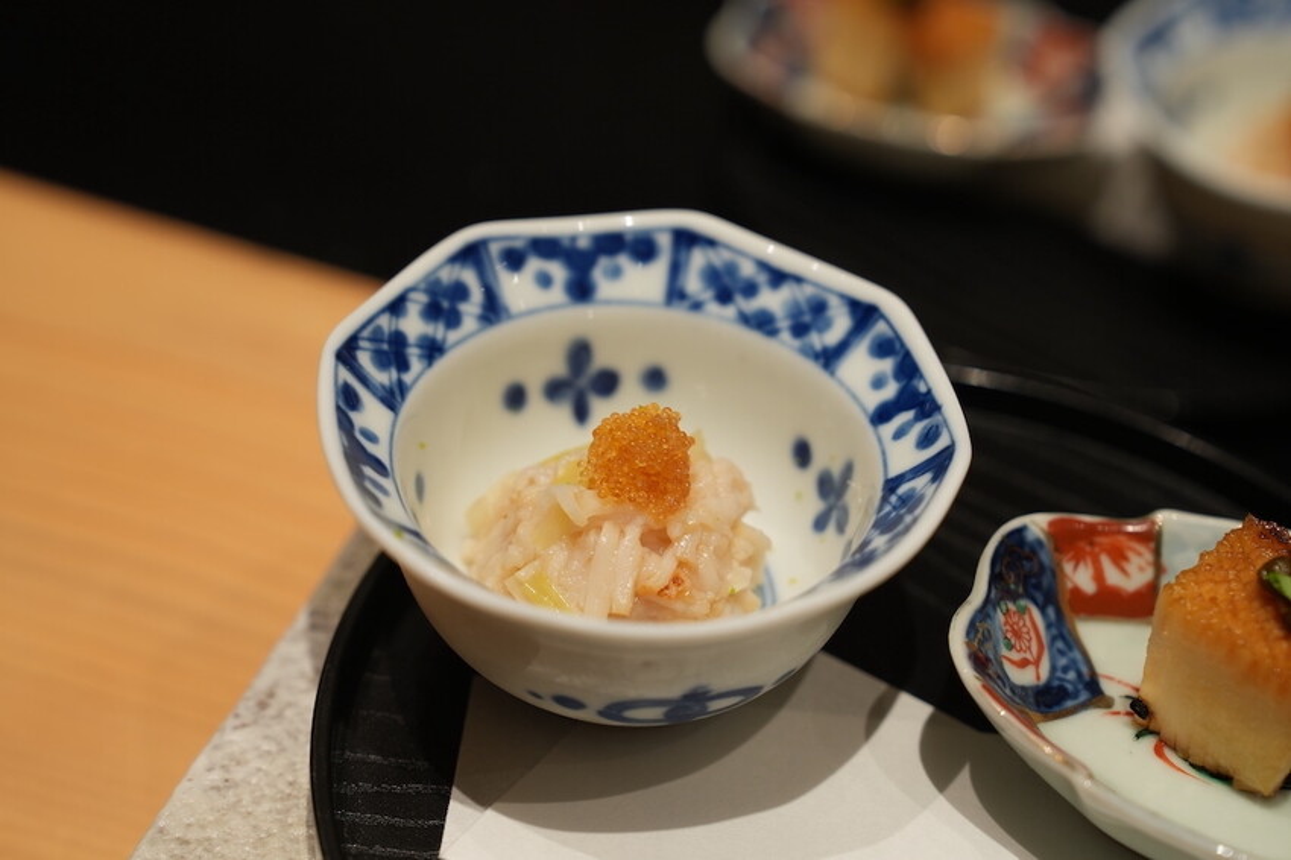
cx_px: 646
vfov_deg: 19.4
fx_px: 2509
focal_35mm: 70
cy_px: 430
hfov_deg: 28.9
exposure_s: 1/100
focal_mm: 70
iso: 400
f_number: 4.5
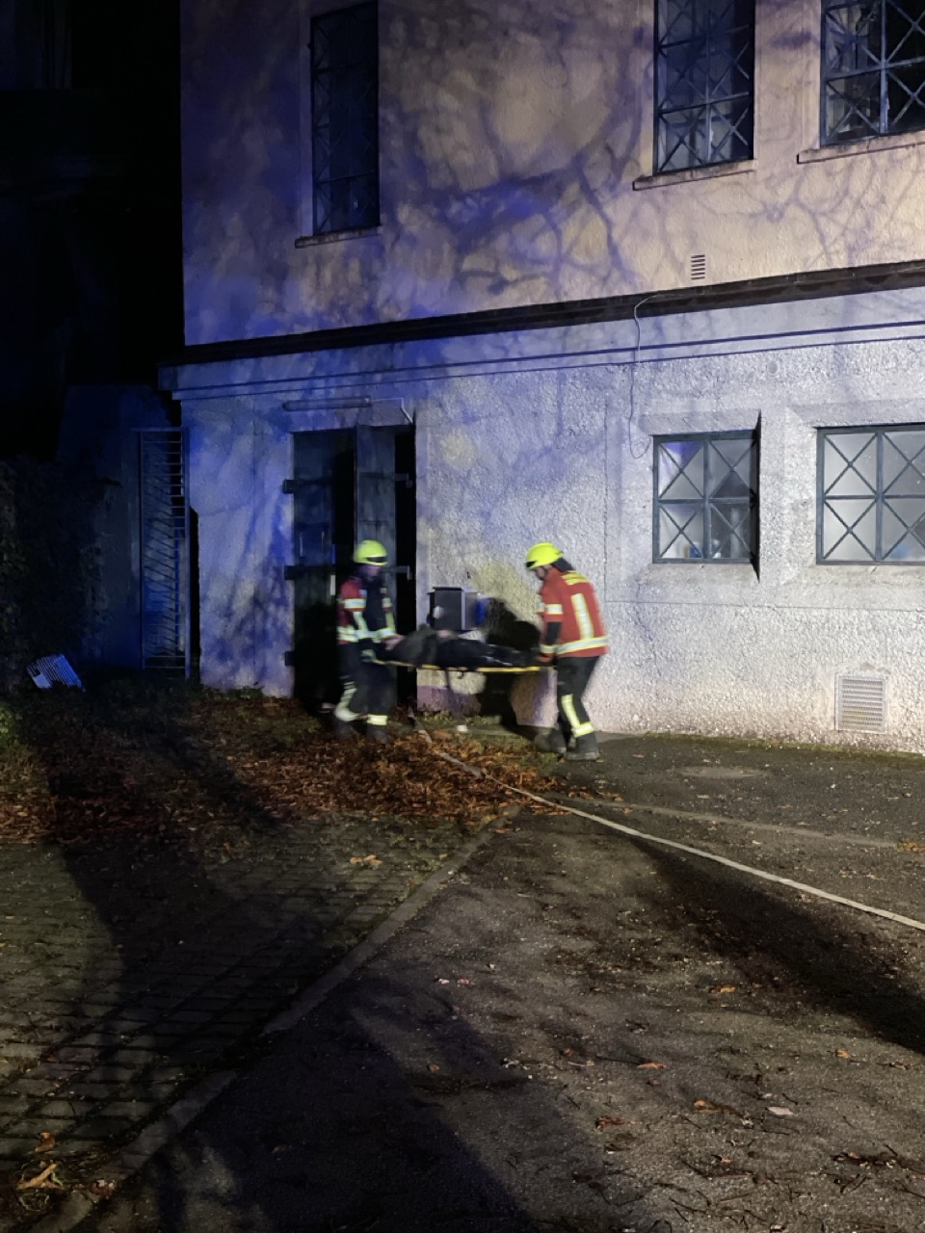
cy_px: 616
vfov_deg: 36.8
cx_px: 462
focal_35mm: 52
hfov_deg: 28.0
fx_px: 1853
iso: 500
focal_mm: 6
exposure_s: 1/15
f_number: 2
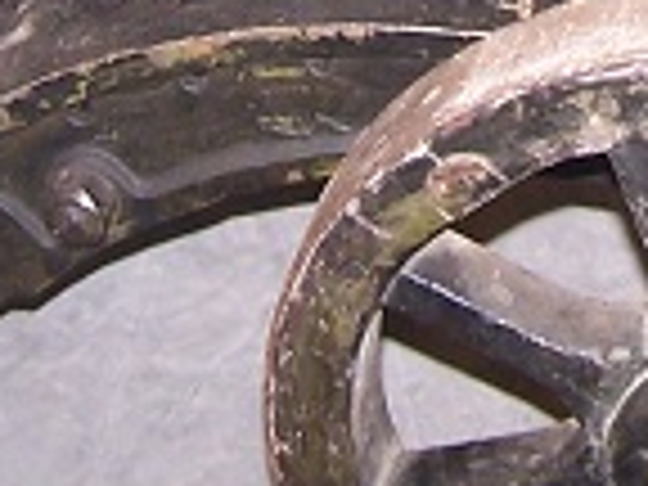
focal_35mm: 171
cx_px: 693
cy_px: -502
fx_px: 3201
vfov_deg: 8.2
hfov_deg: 11.4
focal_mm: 6.3
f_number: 2.8
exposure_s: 1/60
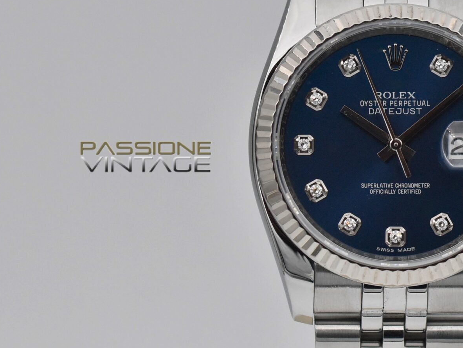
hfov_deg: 7.0
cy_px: 164
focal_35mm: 281
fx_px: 3760
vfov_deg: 5.3
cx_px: 420
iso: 1600
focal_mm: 90
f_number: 6.3
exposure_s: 1/640
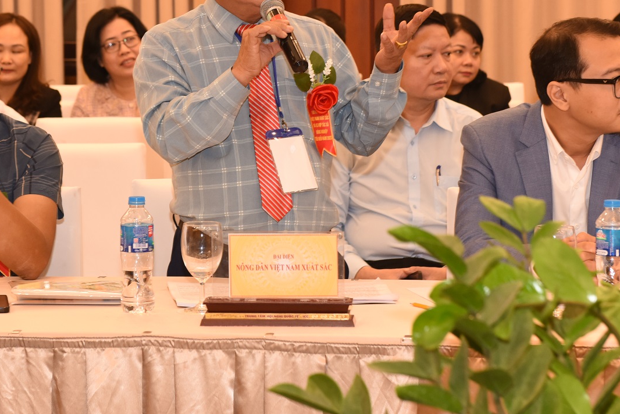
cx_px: 216
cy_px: 19
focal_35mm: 145
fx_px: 2498
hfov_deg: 14.1
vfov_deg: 9.4
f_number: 5.6
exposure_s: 1/60
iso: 800
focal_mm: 70
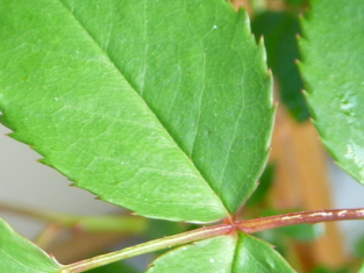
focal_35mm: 144
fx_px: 1515
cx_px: 50
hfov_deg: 13.6
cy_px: 407
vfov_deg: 10.0
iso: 160
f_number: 4.3
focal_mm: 7.8
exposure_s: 1/40
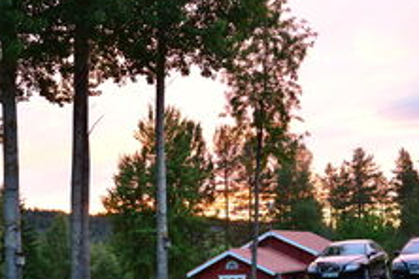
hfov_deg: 31.9
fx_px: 733
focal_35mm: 63
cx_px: 226
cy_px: 241
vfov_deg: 21.2
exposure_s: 1/30
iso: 900
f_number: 4
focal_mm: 35
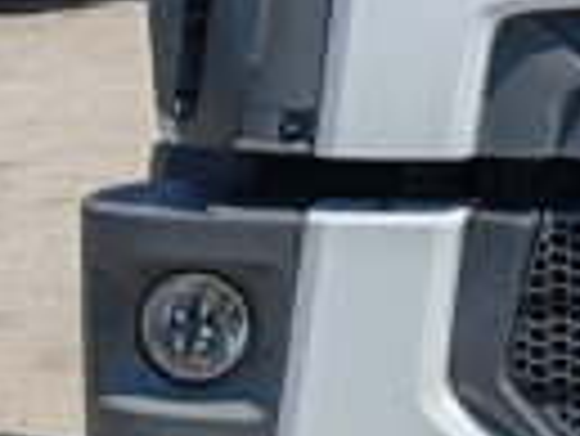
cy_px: -90
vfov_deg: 9.1
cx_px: 854
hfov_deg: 11.8
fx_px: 2700
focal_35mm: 161
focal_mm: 6.12
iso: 50
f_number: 1.9
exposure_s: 1/1100
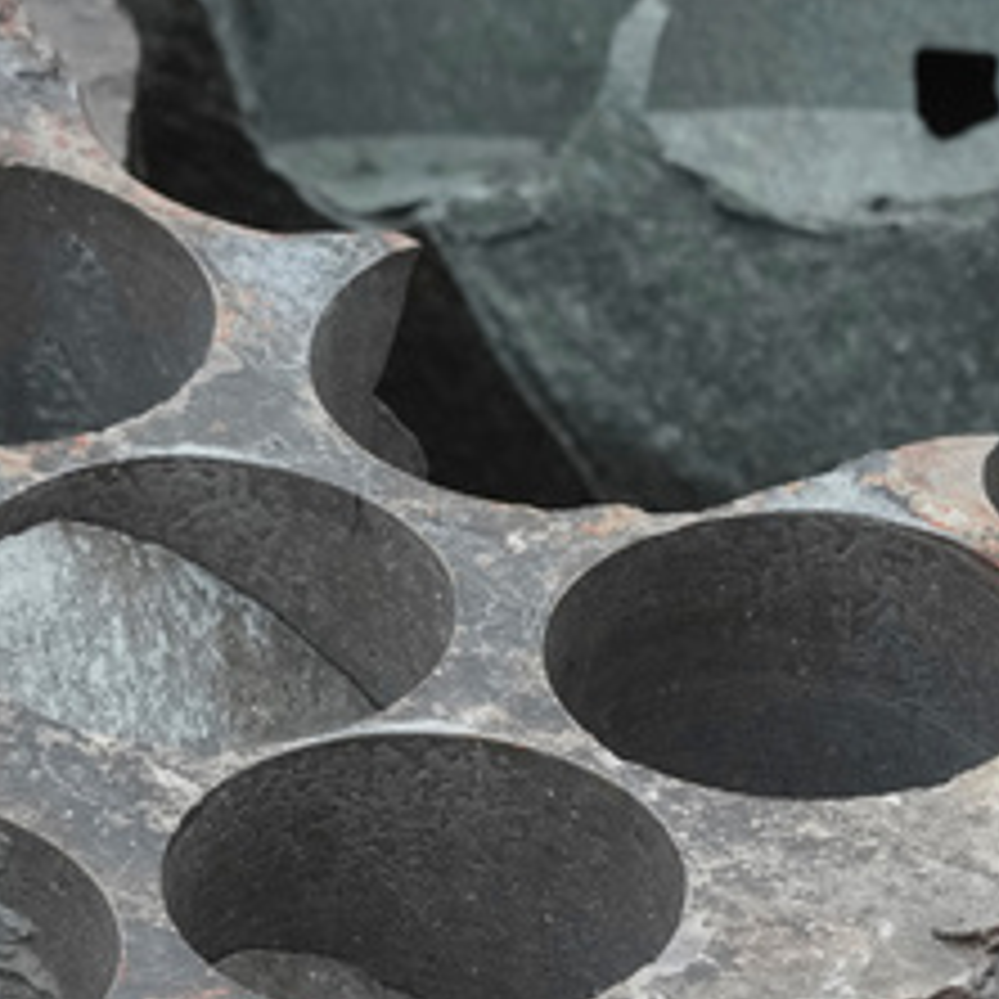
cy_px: 1118
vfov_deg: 3.3
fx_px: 17272
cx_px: -86
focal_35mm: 529
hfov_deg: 3.3
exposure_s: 1/800
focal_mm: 135
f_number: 3.5
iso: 1250
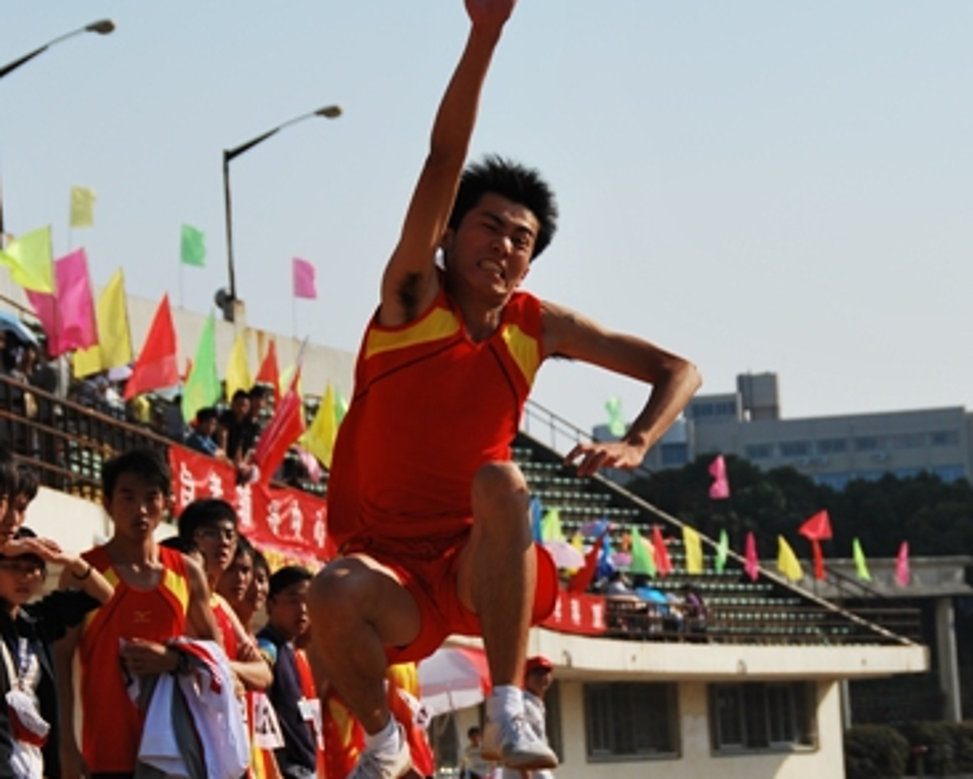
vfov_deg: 10.3
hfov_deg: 12.9
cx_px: 529
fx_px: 4314
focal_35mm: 150
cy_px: 508
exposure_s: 1/640
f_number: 6.3
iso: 100
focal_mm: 65
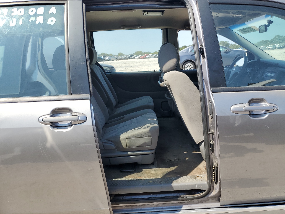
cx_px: 142
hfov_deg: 67.3
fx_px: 214
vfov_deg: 53.1
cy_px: 107
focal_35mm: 26
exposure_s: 1/1667
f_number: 1.5
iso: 50
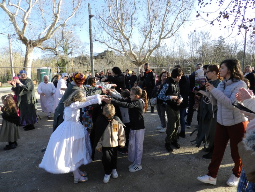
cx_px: 128
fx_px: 169
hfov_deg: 73.9
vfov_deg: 58.9
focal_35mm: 23
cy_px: 96
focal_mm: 4
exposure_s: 1/500
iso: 160
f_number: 3.4
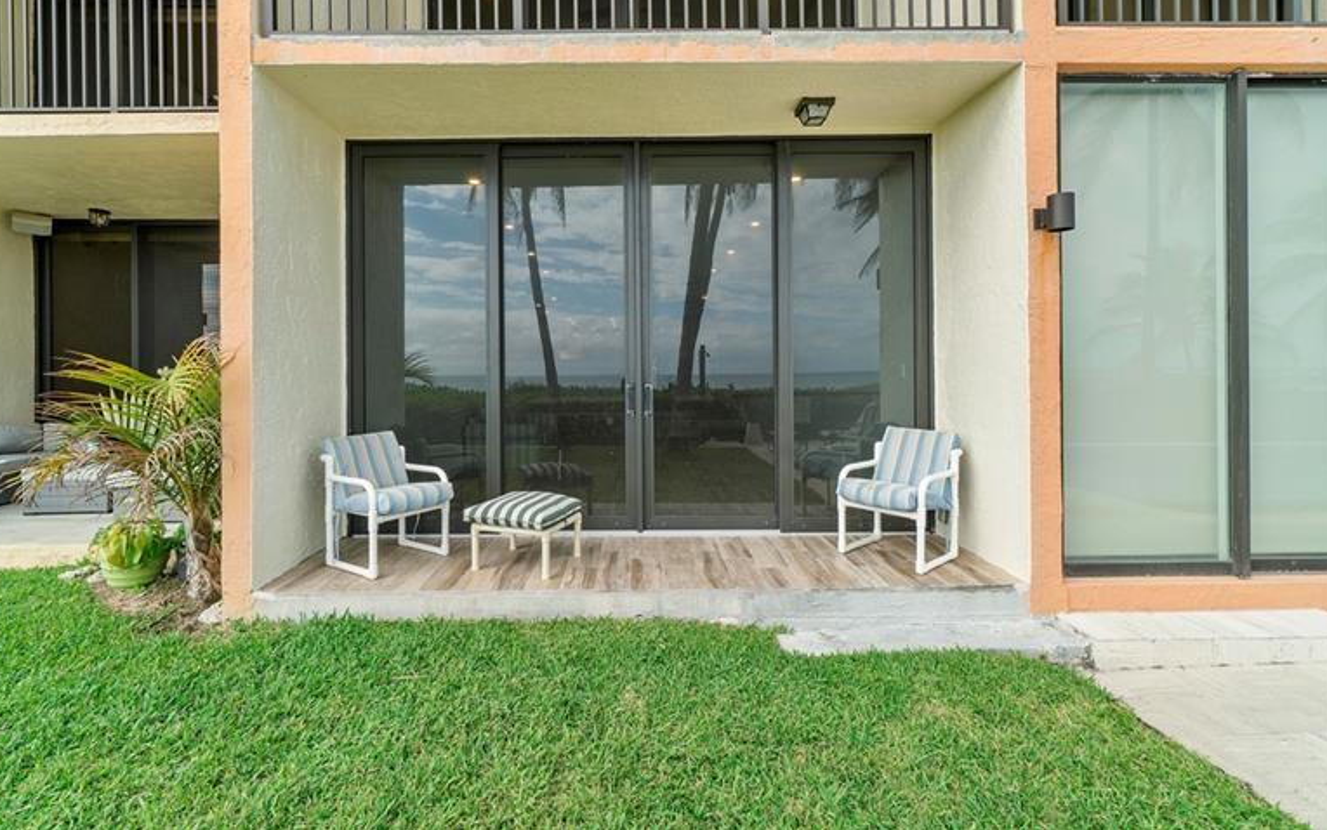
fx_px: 579
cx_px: 641
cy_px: 371
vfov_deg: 71.1
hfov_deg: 97.8
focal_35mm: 16
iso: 100
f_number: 11
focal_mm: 10
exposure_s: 1/80
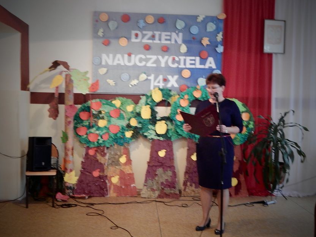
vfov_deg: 32.9
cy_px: 118
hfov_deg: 42.9
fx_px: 402
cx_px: 155
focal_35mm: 44
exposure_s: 1/8
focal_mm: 7.7
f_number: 3.6
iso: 640
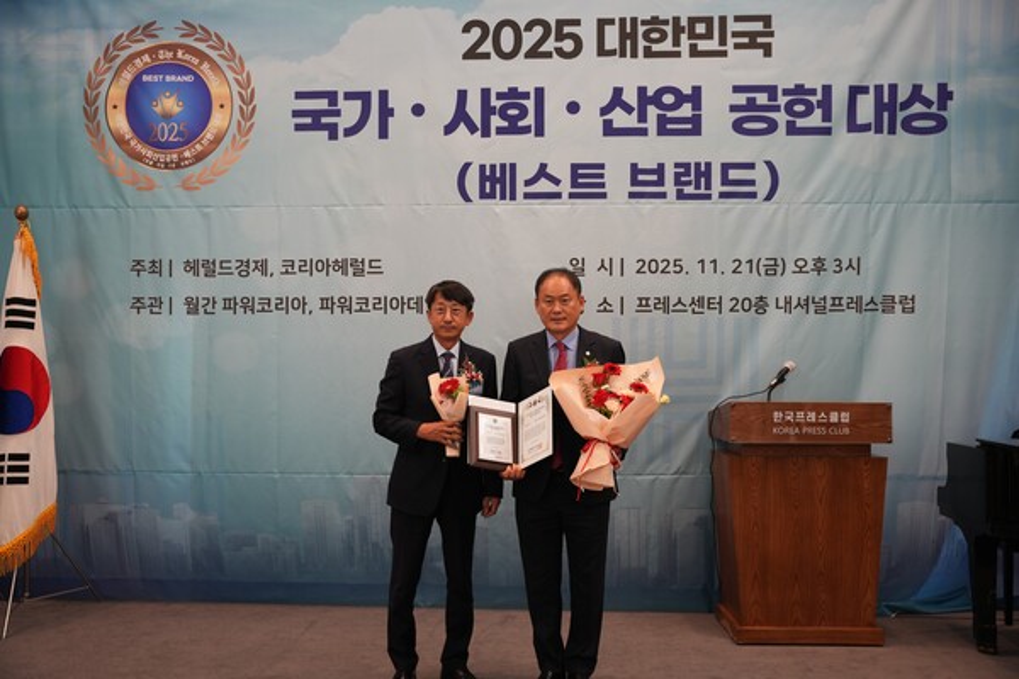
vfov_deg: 38.9
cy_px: 340
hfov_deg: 55.8
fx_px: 962
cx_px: 510
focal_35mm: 34
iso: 500
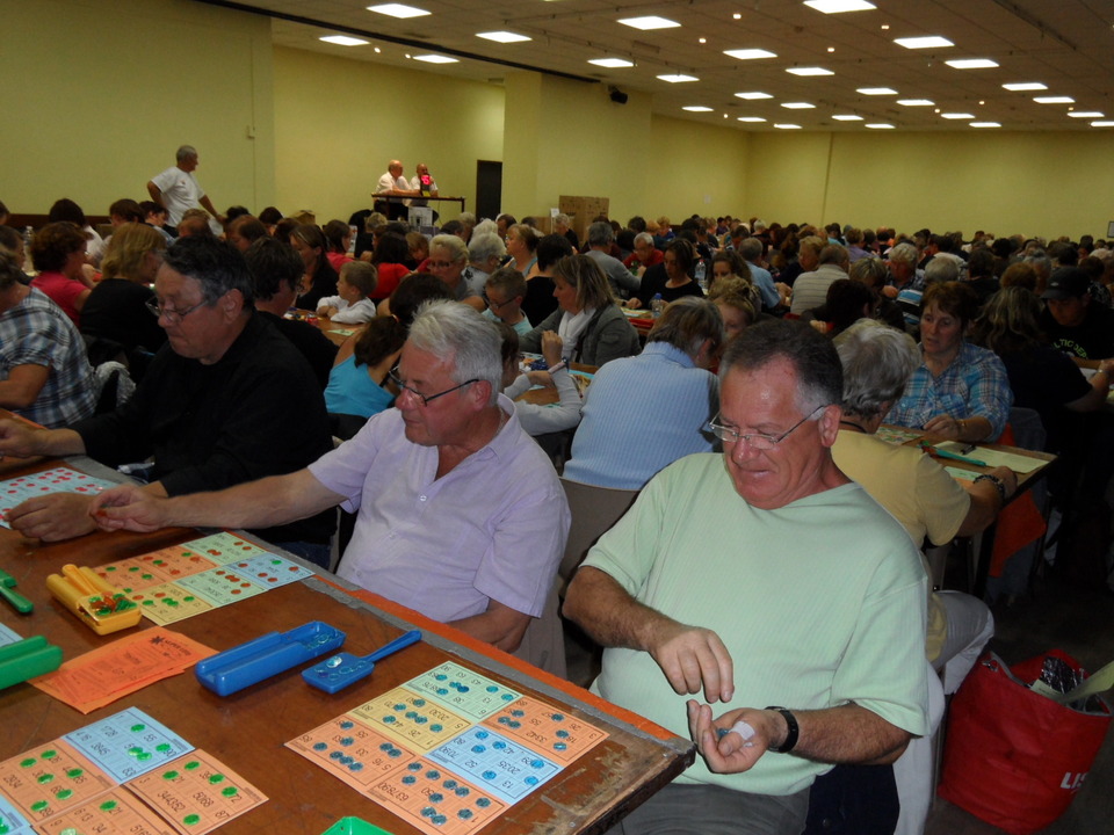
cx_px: 557
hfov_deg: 63.4
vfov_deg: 49.7
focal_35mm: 28
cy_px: 418
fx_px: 901
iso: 200
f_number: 3.4
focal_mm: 4.6
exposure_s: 1/30
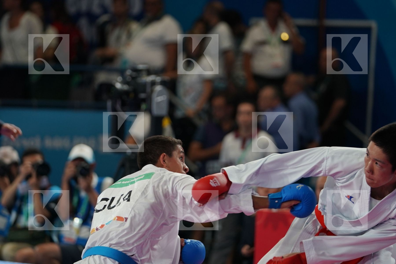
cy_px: 132
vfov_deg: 5.5
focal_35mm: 250
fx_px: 2750
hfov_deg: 8.2
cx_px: 198
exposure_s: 1/1000
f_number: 2.8
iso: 1250
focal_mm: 167
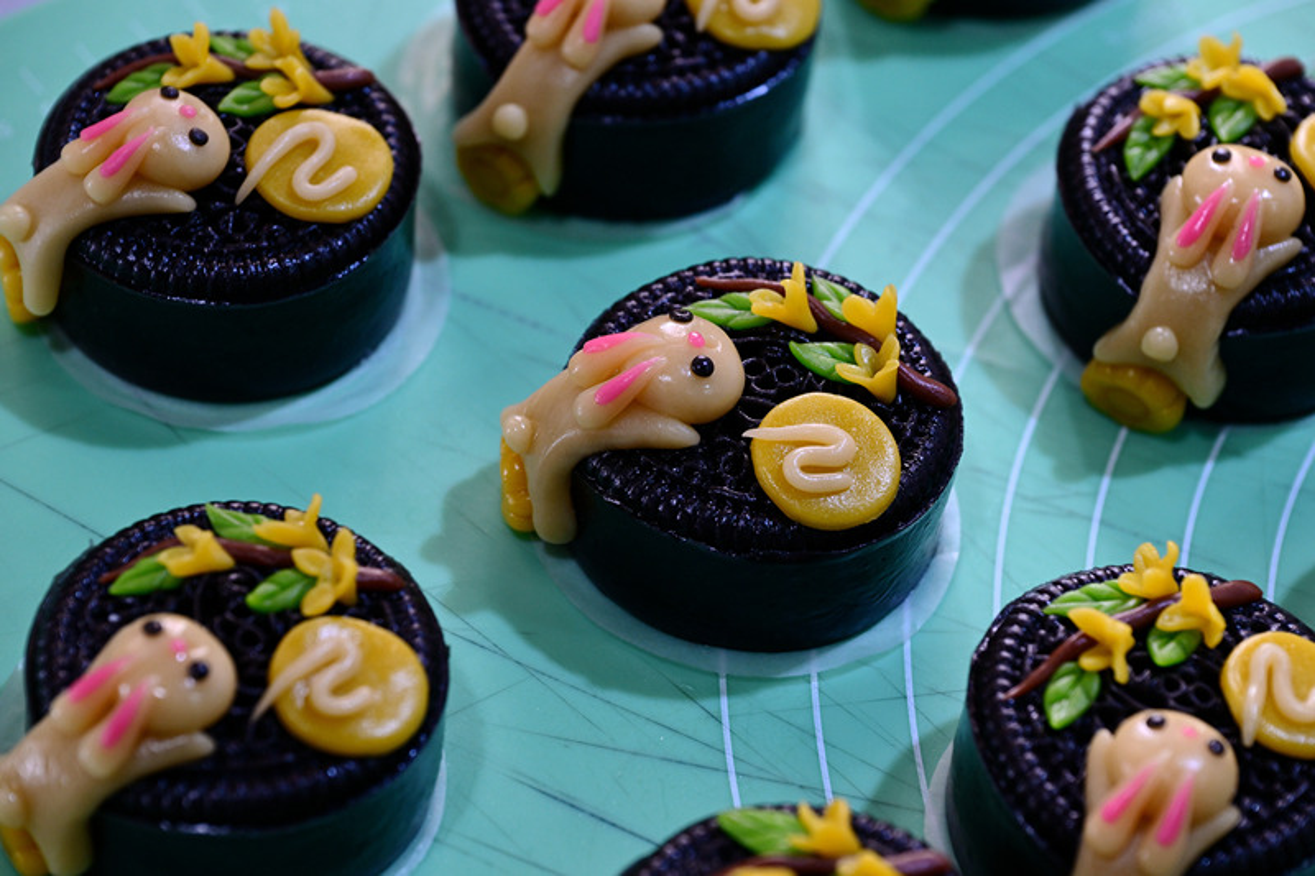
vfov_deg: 11.9
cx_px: 658
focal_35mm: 115
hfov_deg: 17.8
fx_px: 4200
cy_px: 438
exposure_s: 1/50
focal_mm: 115
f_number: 7.1
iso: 900
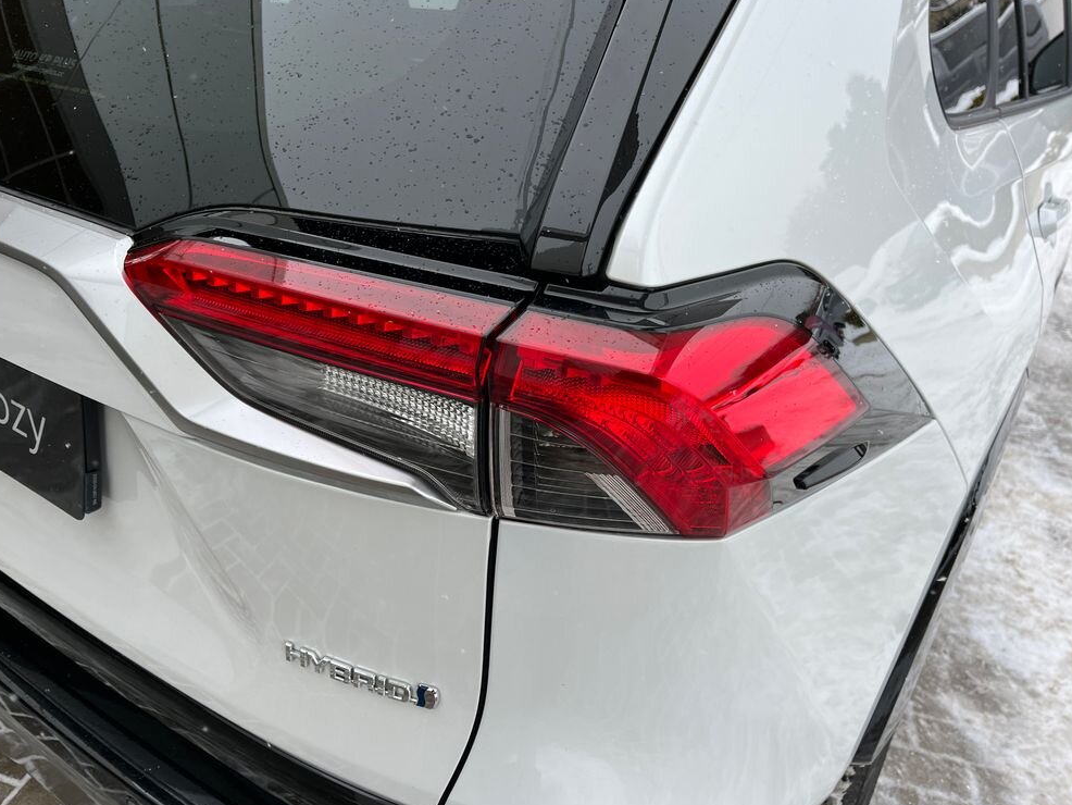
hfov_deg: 65.3
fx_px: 836
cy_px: 412
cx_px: 525
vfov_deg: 51.4
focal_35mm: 27
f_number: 1.6
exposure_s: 1/532
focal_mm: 5.1
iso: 50
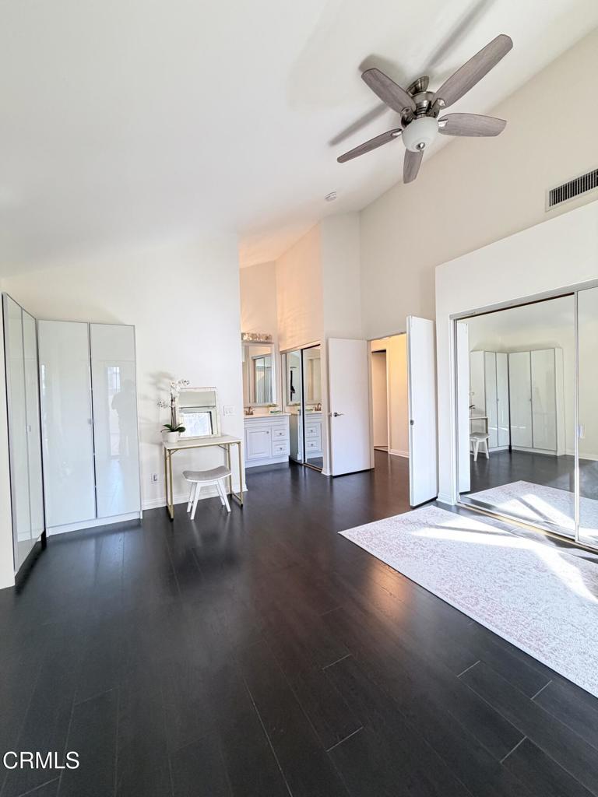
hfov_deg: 85.7
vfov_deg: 102.1
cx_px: 299
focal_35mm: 14
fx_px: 322
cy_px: 398
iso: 320
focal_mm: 2.22
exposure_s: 1/60
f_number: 2.2
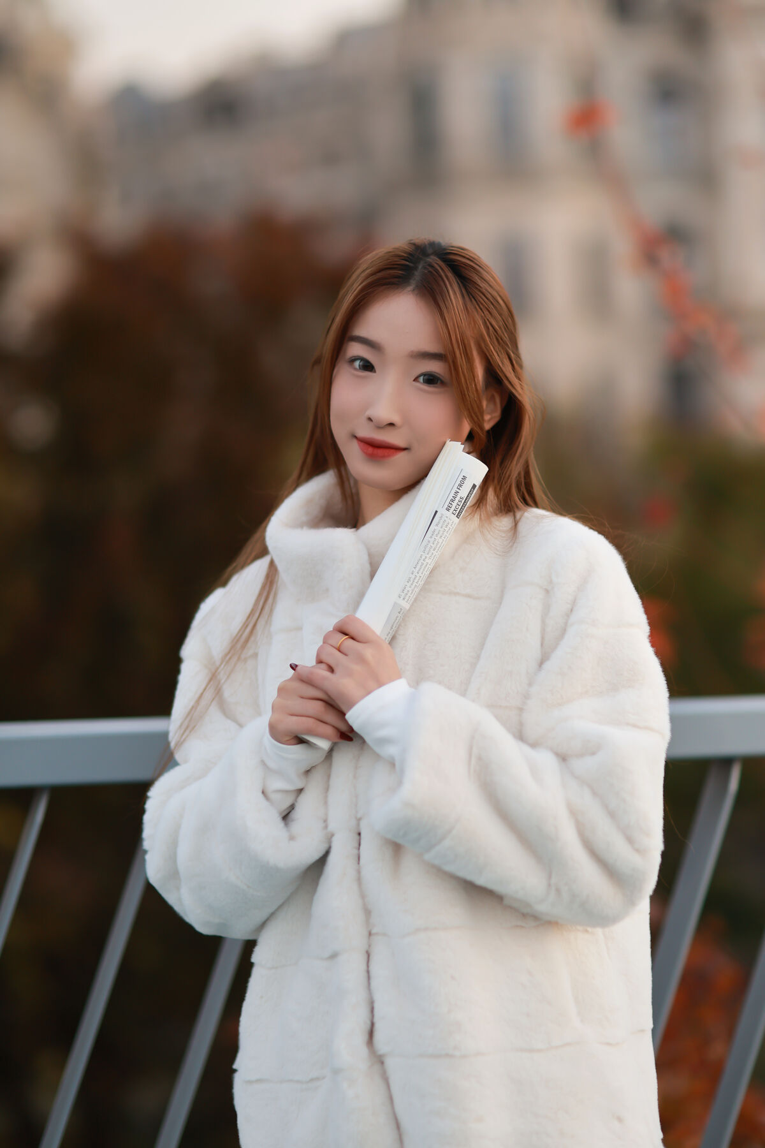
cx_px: 382
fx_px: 2677
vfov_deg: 24.2
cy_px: 574
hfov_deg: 16.3
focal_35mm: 84
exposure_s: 1/100
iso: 160
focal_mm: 85
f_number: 1.8
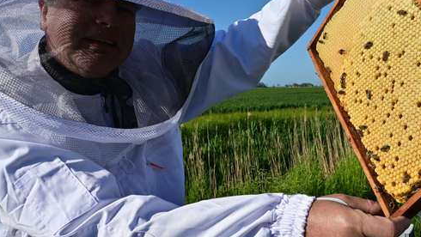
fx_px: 447
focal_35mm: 40
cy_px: 79
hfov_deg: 50.3
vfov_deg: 29.5
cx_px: 236
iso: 100
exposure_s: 1/200
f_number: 14
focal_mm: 26
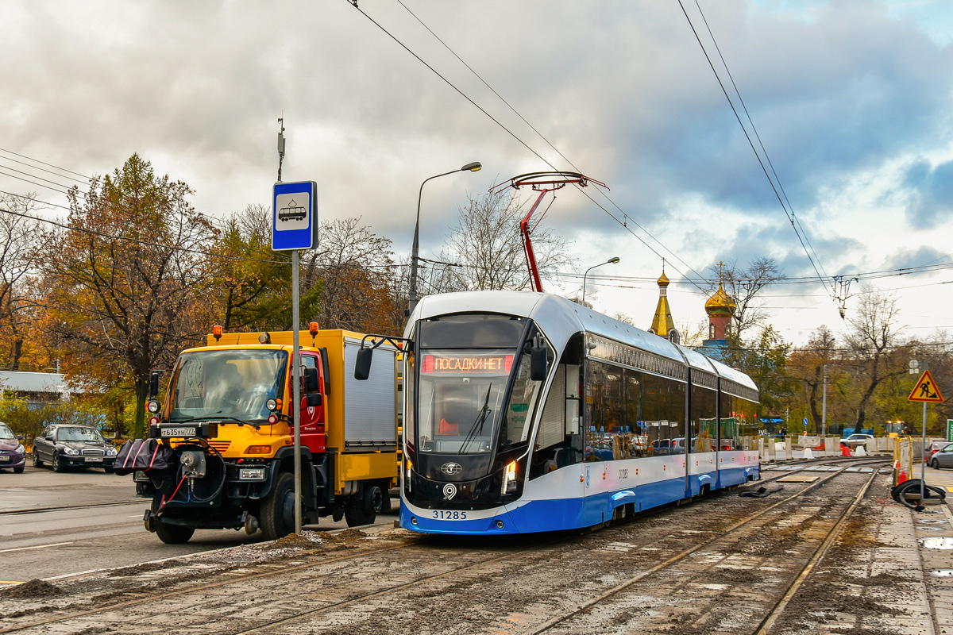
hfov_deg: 41.1
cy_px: 318
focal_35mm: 48
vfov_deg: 28.1
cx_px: 476
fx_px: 1271
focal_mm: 32
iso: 200
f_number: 9
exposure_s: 1/80
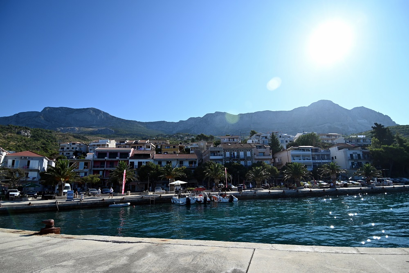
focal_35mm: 33
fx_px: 375
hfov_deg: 57.2
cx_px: 204
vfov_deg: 39.9
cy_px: 136
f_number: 4.5
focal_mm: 22
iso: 100
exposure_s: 1/1000
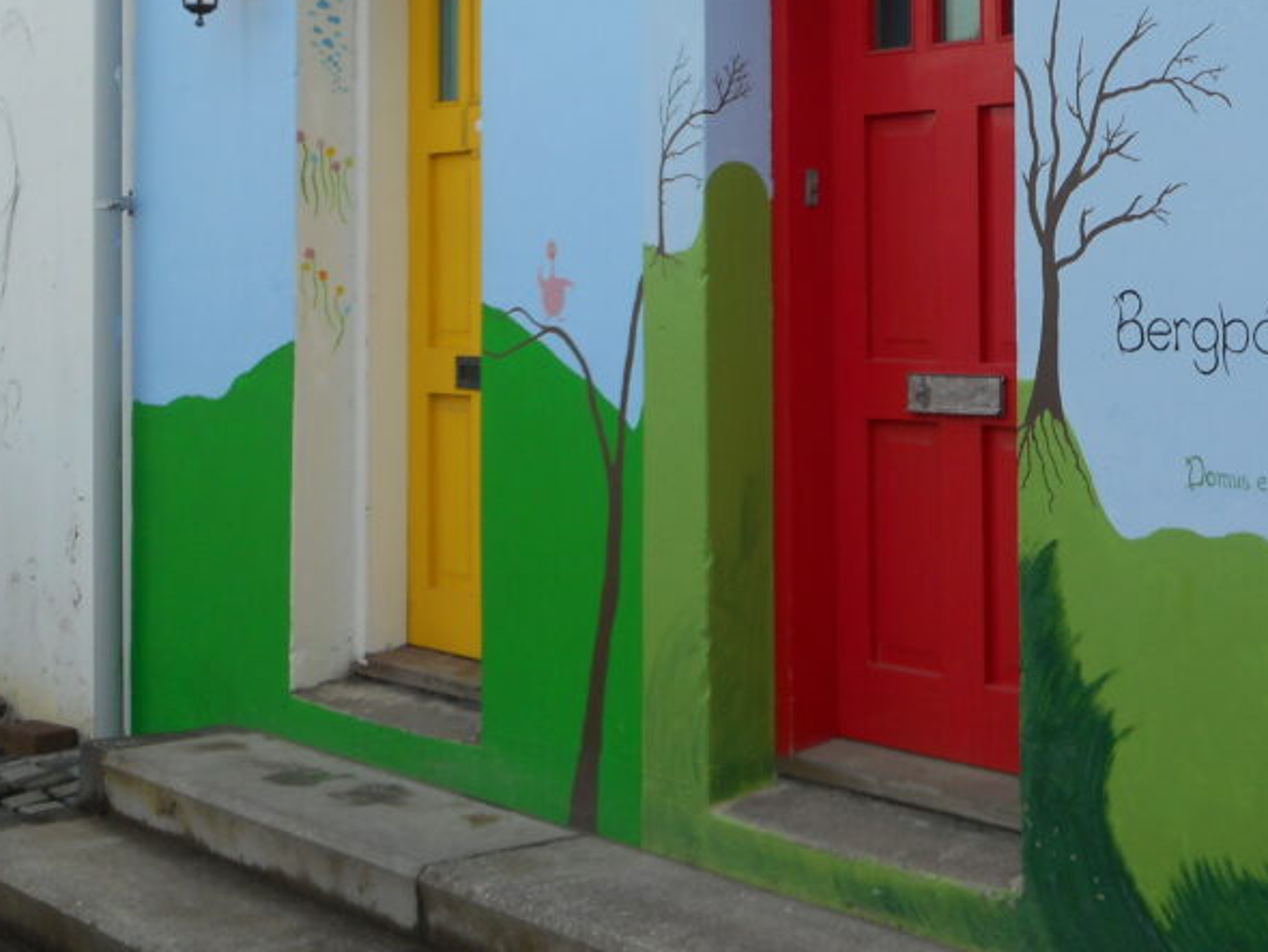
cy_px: 178
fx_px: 2162
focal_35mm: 59
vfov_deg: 24.4
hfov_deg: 31.6
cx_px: 1070
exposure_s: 1/250
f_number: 4.2
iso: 80
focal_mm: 6
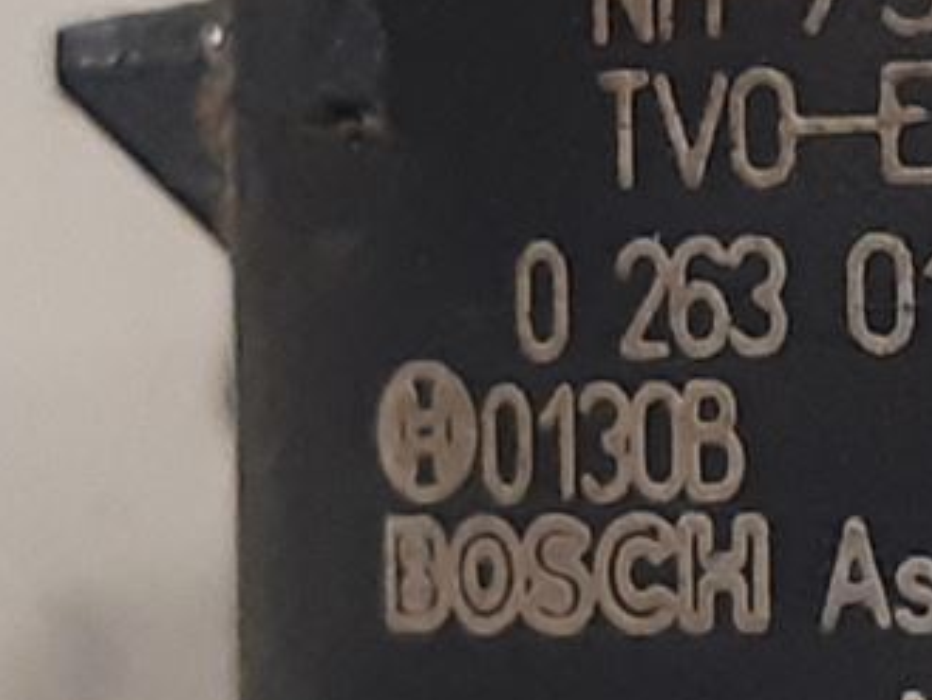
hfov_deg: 12.0
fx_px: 4363
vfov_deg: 9.2
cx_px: 966
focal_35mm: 162
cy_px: 334
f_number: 1.7
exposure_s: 1/50
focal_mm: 3.93
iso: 160
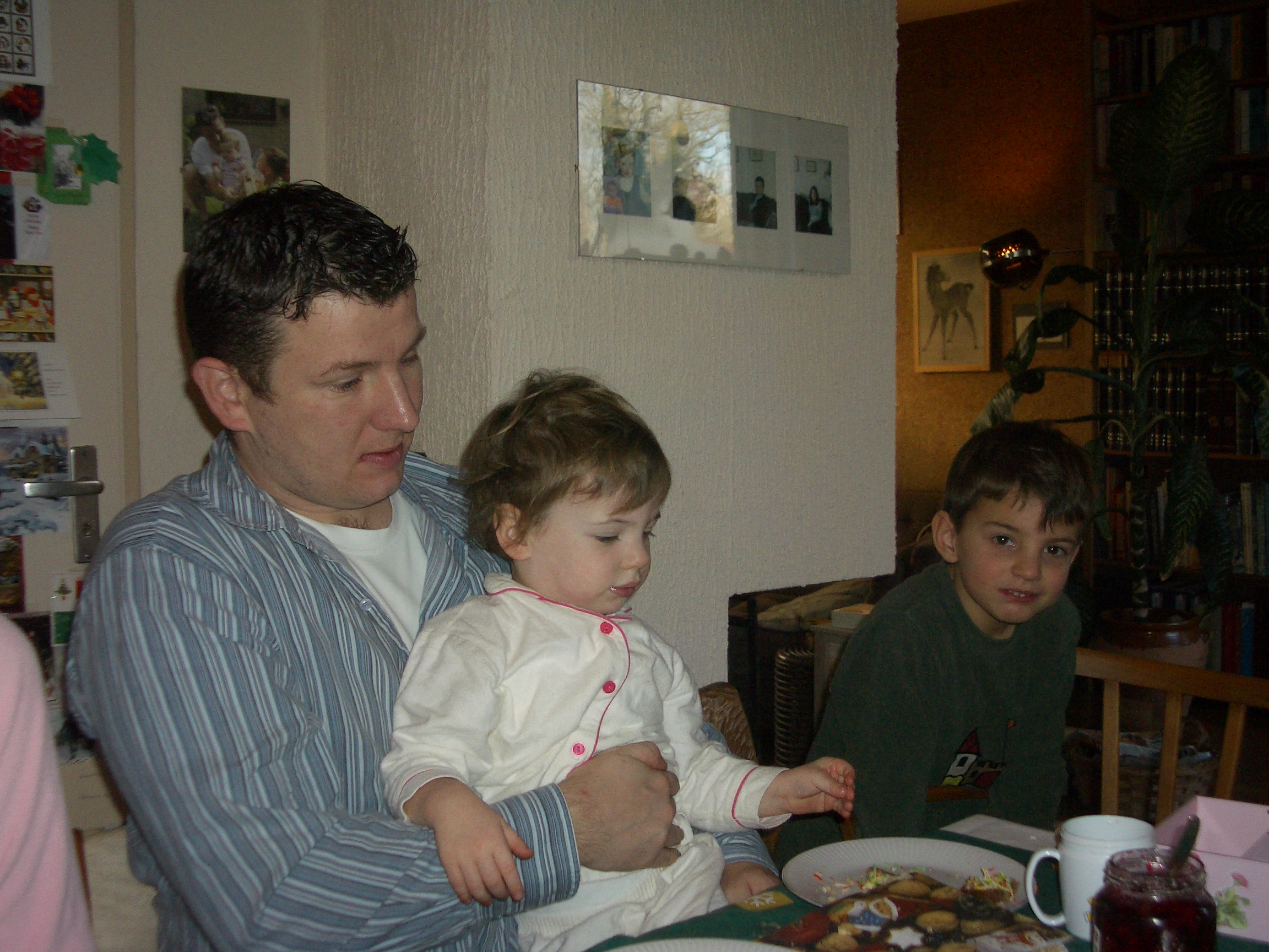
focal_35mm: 41
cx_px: 634
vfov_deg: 35.1
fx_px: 1503
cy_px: 476
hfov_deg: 45.8
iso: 100
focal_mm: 6.8
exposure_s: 1/60
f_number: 2.8
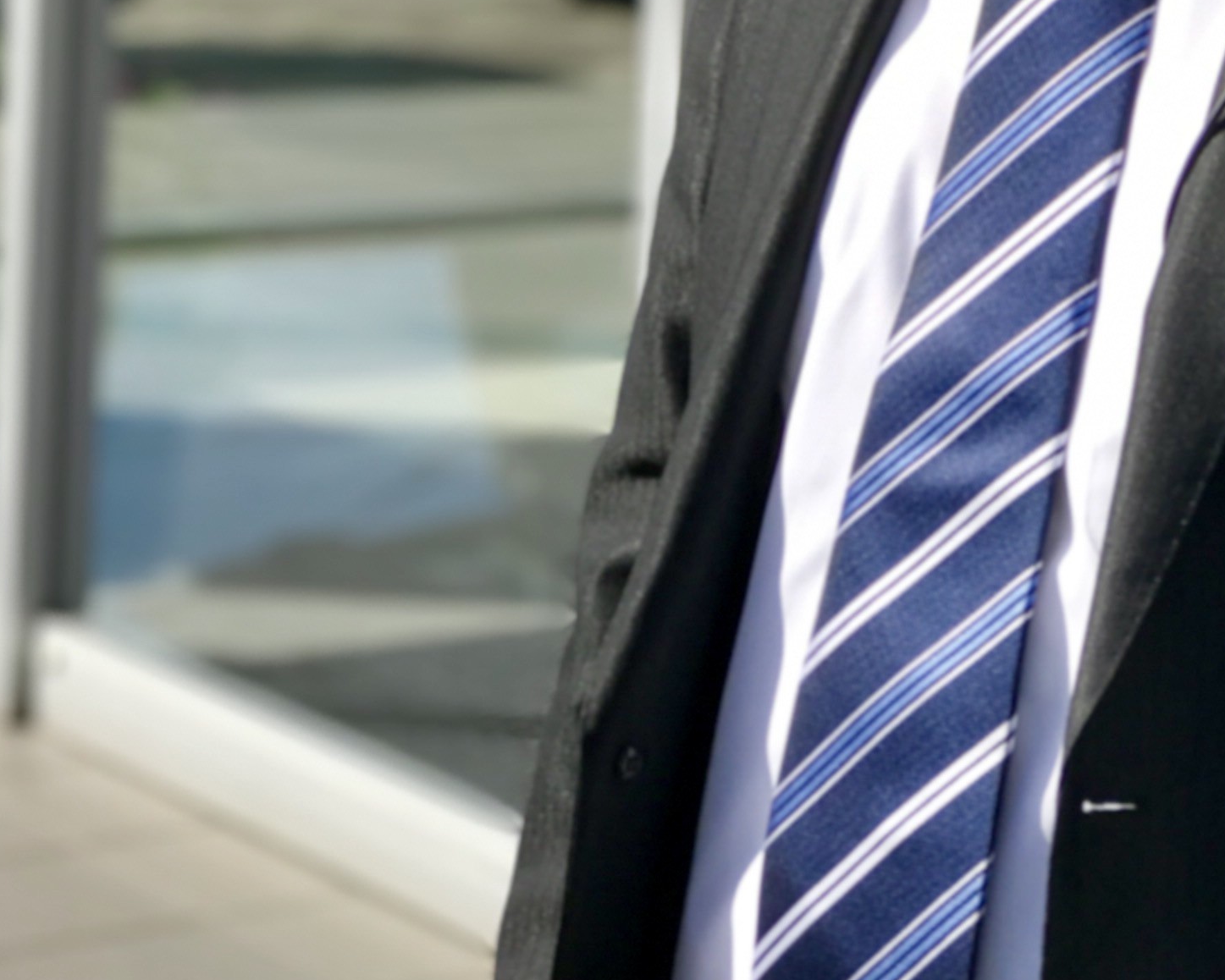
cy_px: -532
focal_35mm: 155
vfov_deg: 9.7
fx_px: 5620
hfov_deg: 12.3
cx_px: 1217
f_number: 2.8
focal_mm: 6.6
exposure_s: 1/736
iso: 20
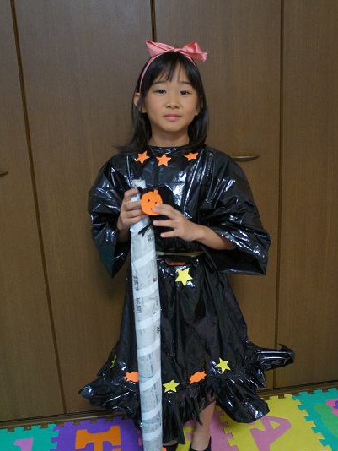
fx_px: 429
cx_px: 168
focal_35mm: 33
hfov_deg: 43.0
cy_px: 233
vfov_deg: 55.3
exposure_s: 1/60
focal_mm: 20
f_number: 3.5
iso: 1600
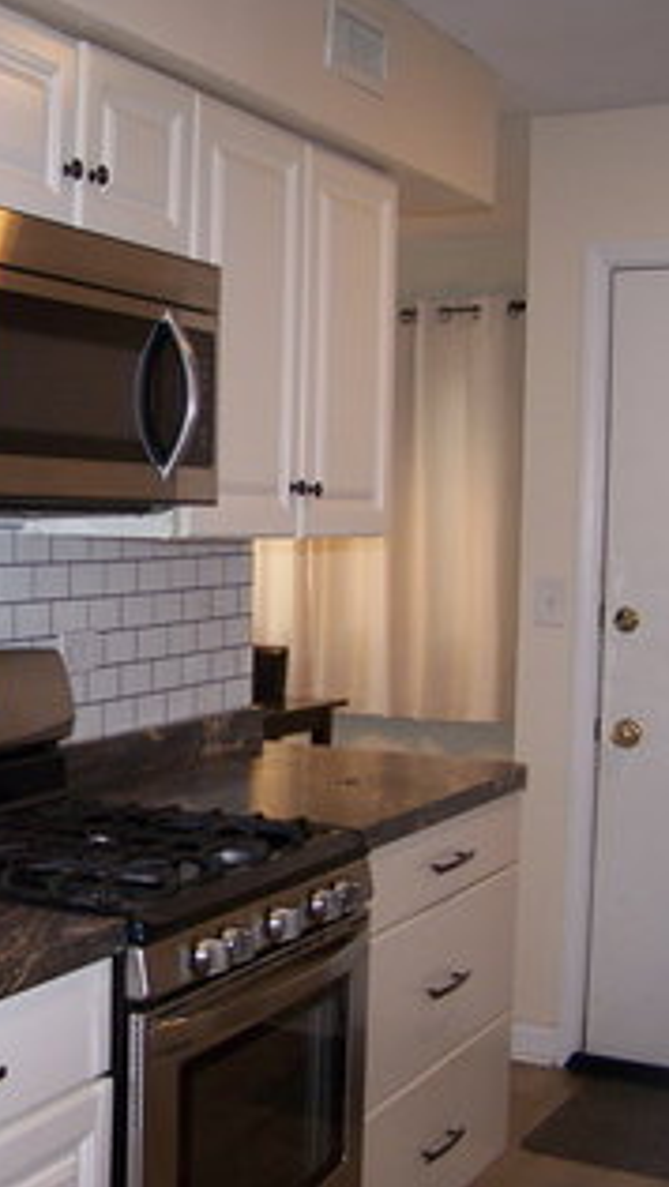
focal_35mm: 56
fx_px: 1764
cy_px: 590
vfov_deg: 37.2
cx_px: 43
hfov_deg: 20.9
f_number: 2.8
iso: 140
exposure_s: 1/60
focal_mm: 6.3
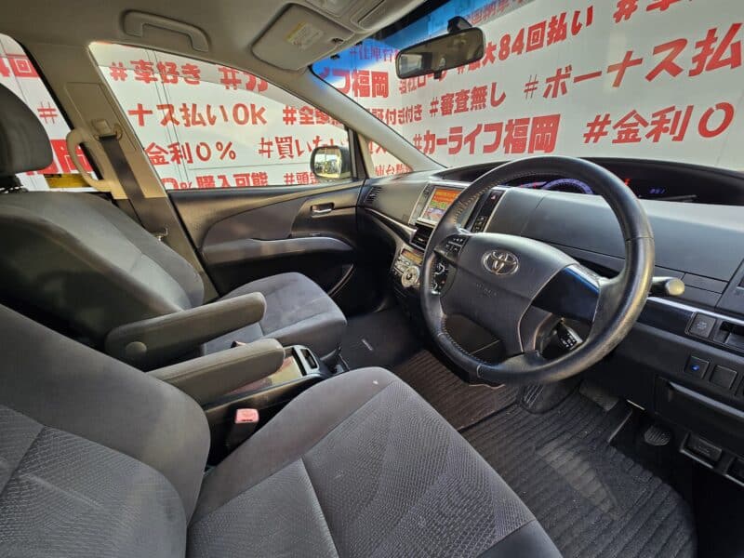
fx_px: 279
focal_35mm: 13
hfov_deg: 106.2
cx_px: 372
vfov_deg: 89.9
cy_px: 279
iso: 80
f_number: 2.2
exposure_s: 1/50
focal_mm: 2.2
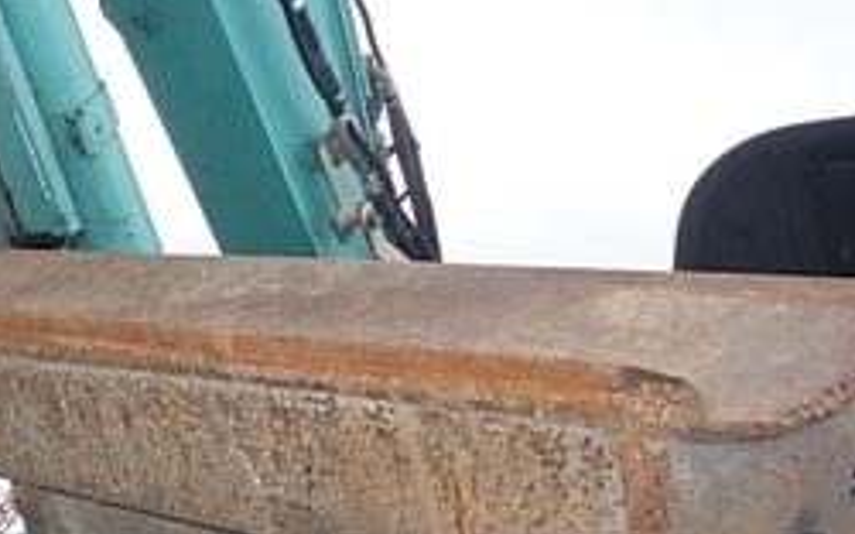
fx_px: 1328
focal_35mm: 57
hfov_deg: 33.2
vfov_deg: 22.1
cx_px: 38
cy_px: 496
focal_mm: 5
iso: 250
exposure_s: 1/640
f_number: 4.2
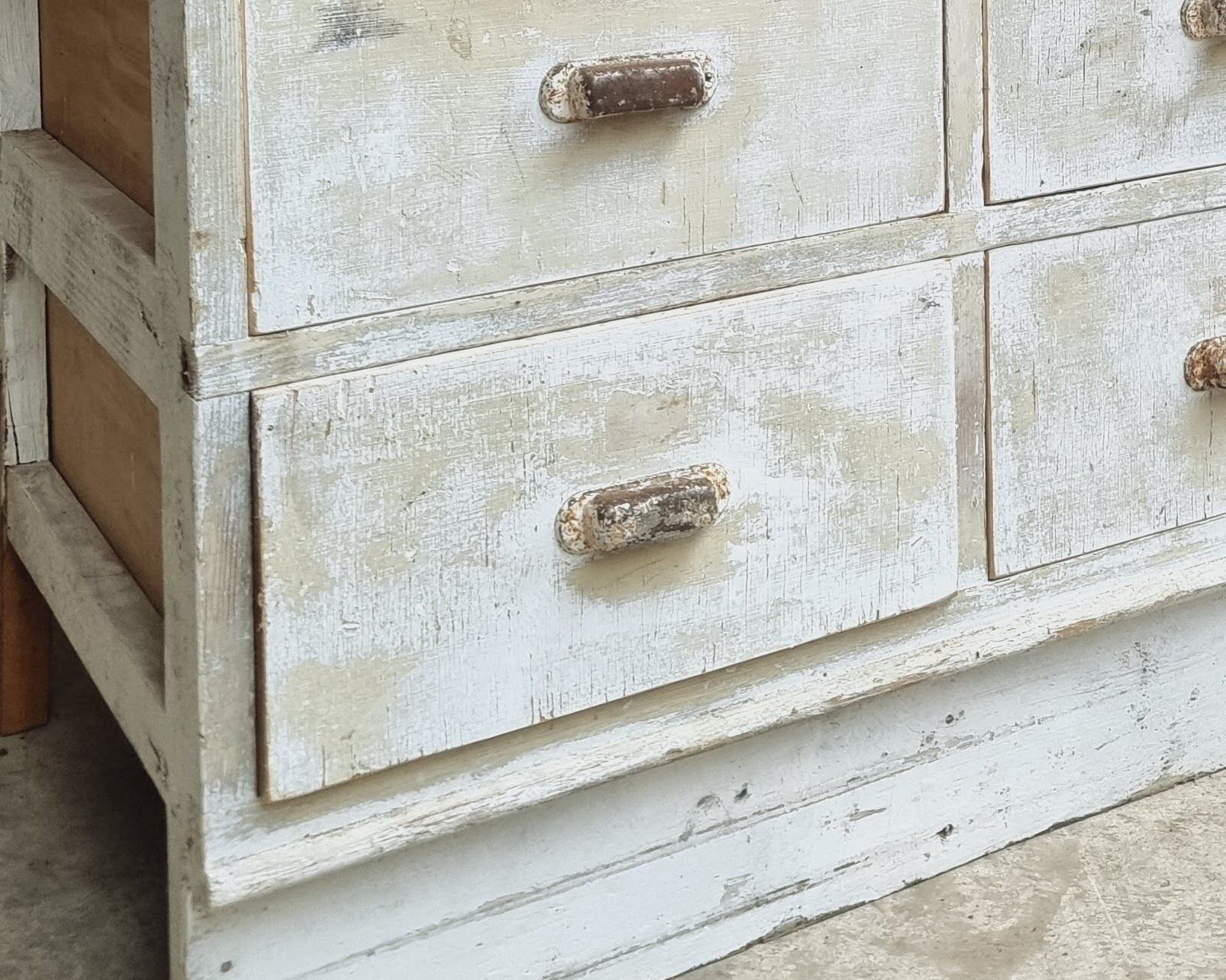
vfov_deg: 23.9
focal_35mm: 58
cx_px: 952
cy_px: -189
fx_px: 2104
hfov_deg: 31.8
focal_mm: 6.7
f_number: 1.8
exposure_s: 1/100
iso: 250
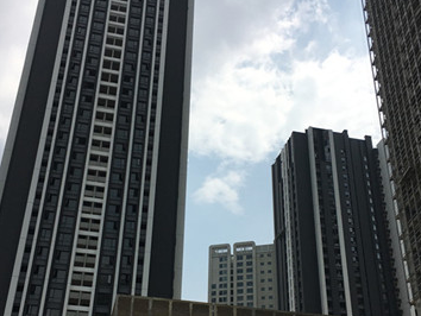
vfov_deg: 31.8
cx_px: 202
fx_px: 548
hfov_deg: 42.0
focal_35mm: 45
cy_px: 222
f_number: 2.2
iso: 25
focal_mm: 4.15
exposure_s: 1/3663
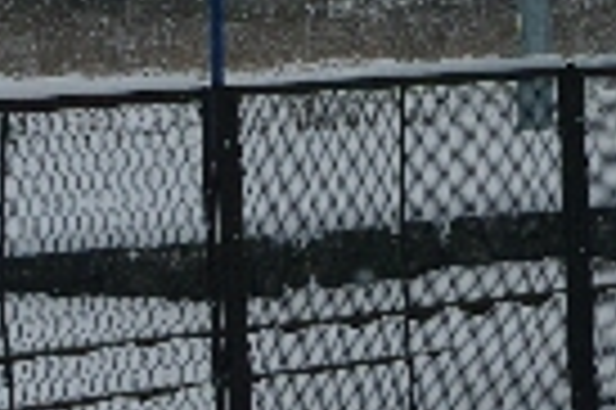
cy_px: -34
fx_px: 6392
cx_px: 1205
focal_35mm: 374
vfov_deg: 3.7
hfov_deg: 5.4
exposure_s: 1/350
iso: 400
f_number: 9.5
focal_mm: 42.5
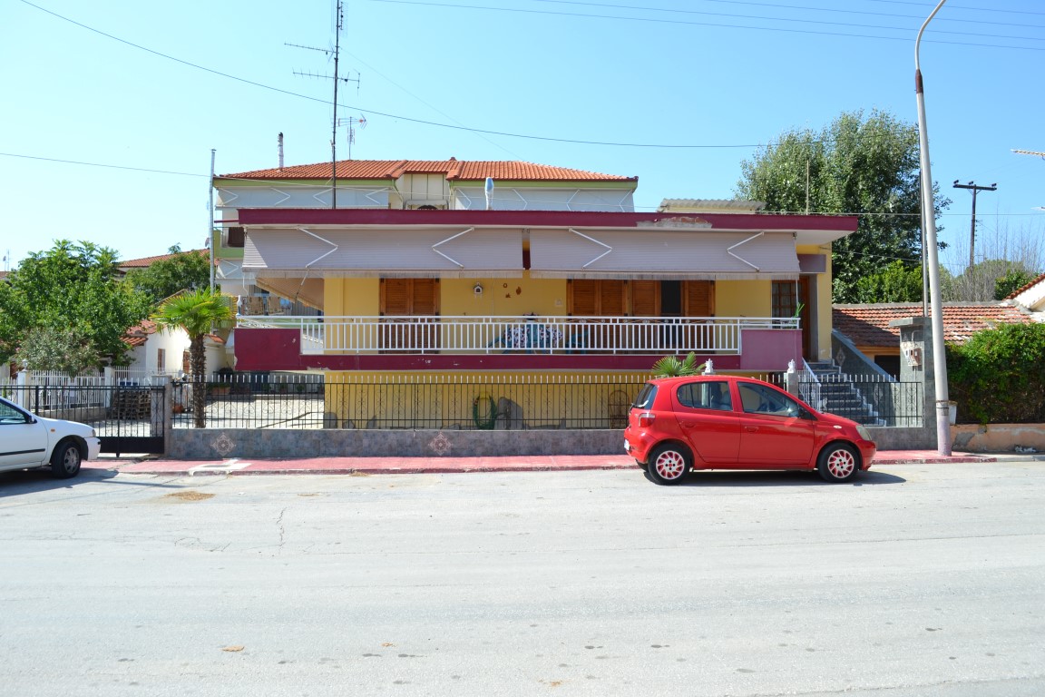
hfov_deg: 67.4
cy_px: 348
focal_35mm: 27
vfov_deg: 47.9
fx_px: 784
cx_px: 522
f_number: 7.1
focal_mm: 18
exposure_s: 1/200
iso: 100
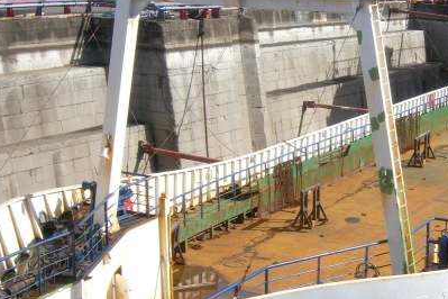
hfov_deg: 26.5
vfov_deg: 18.2
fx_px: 933
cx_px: 354
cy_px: 189
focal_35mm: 75
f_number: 4.8
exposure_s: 1/800
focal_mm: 7.5
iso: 80
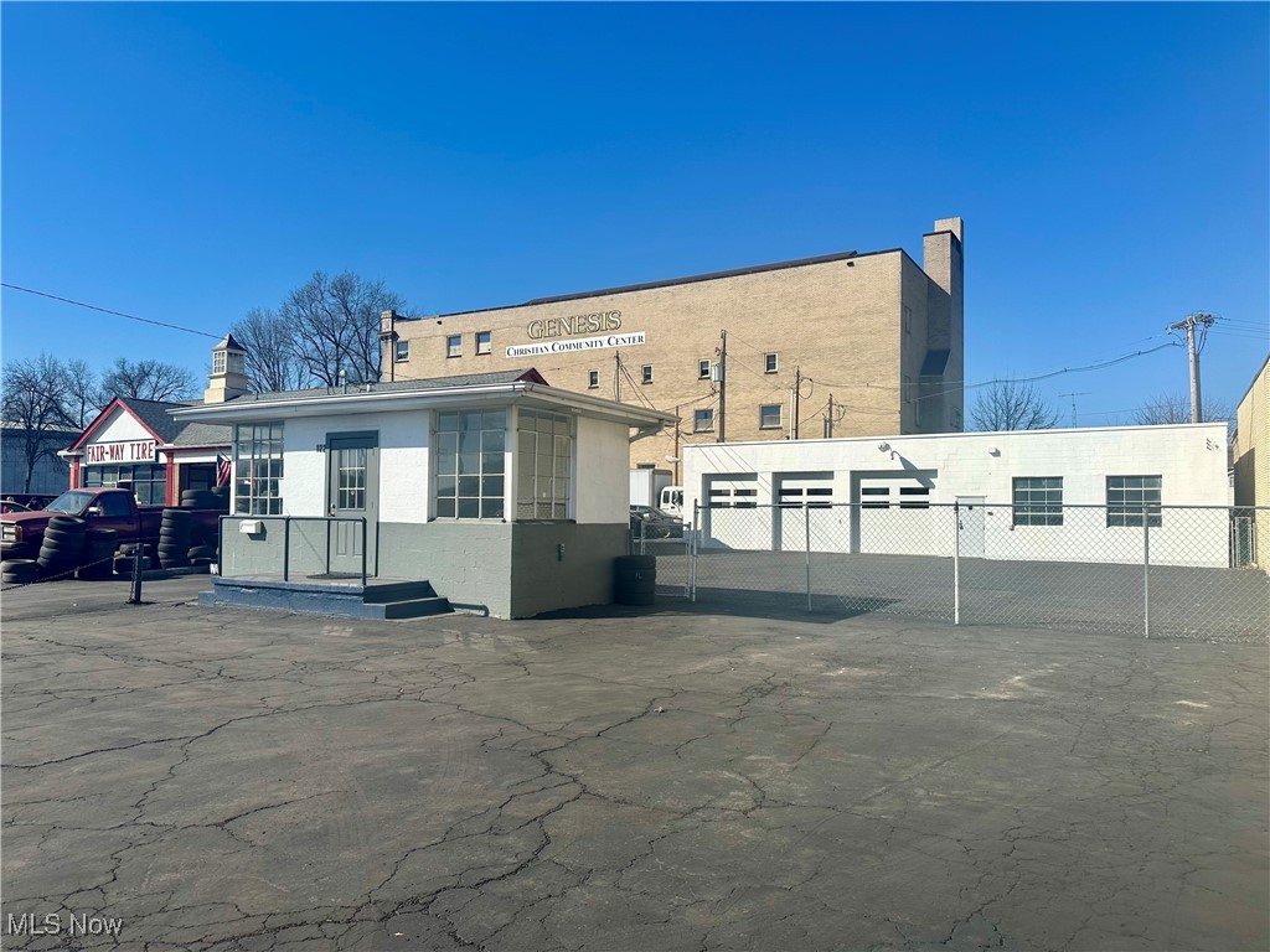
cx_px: 635
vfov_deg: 56.8
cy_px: 476
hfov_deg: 71.6
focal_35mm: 24
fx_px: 881
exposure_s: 1/6623
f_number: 1.78
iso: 80
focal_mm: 6.86
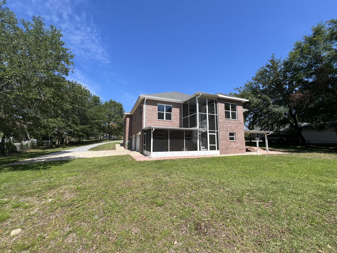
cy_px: 126
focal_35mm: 13
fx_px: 127
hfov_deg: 106.2
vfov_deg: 89.9
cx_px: 168
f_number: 1.8
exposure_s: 1/1468
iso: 32
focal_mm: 1.57
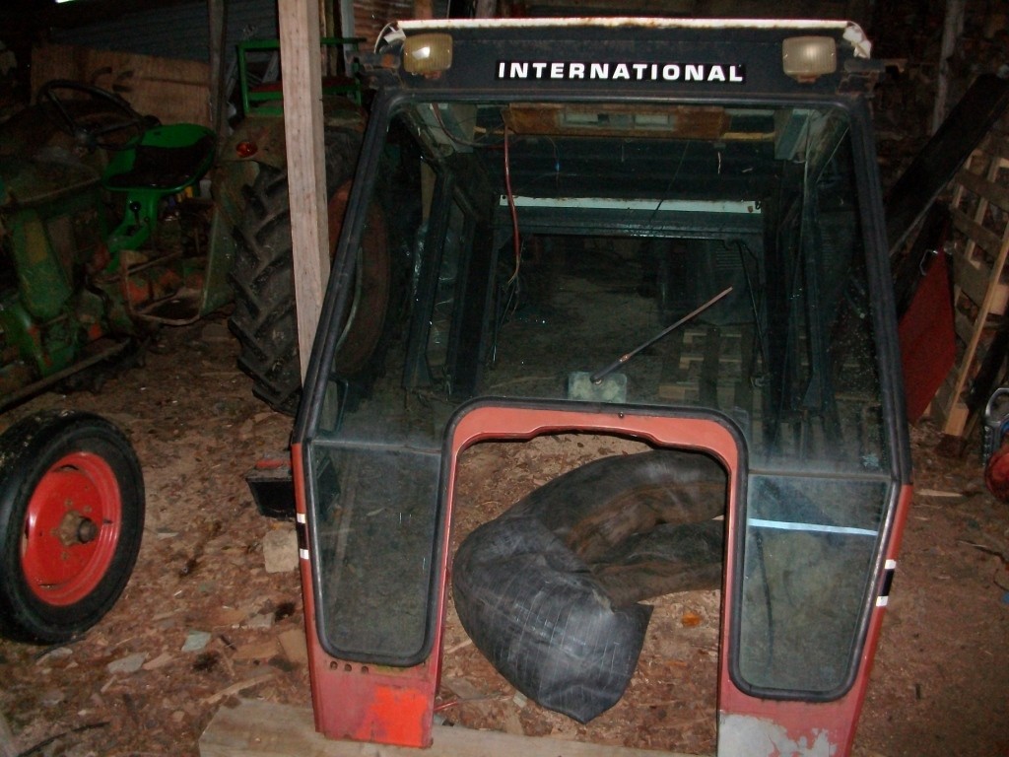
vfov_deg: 44.2
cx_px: 504
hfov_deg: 56.8
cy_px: 378
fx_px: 933
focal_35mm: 32
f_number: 2.9
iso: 320
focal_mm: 5.7
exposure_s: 1/40
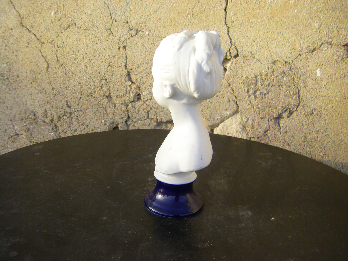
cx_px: 174
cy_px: 130
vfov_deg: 37.7
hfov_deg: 49.0
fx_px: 382
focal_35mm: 38
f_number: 3.5
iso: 64
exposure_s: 1/125
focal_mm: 6.3
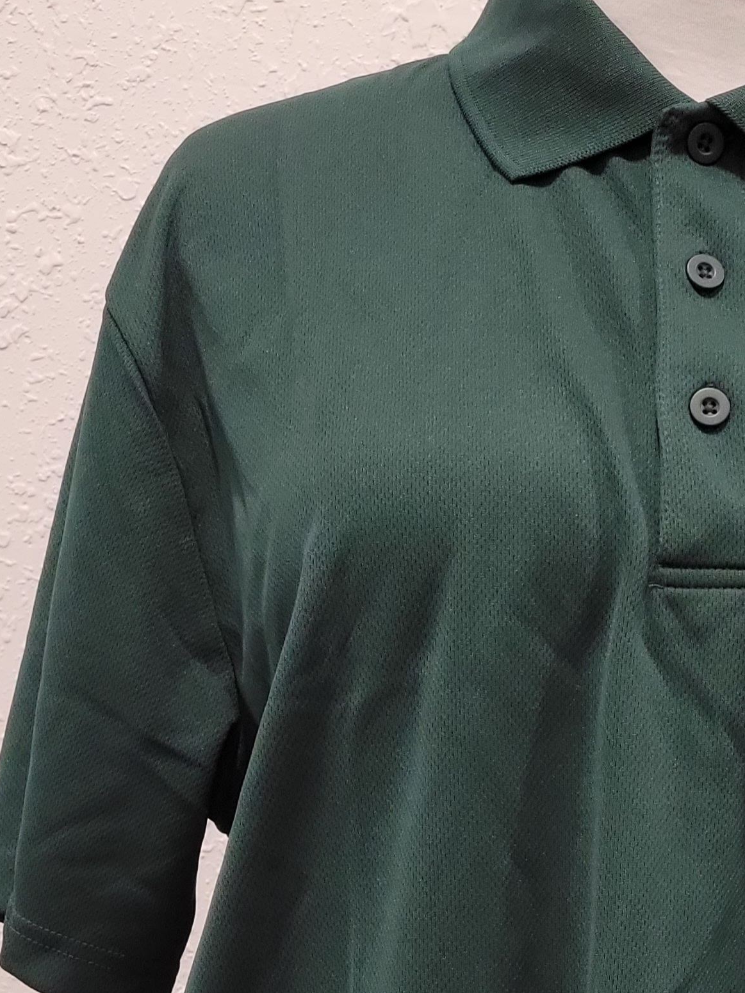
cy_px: 989
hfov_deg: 23.8
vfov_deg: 30.0
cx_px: 651
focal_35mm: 60
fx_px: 1721
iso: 320
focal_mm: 5.4
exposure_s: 1/60.2
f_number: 1.8
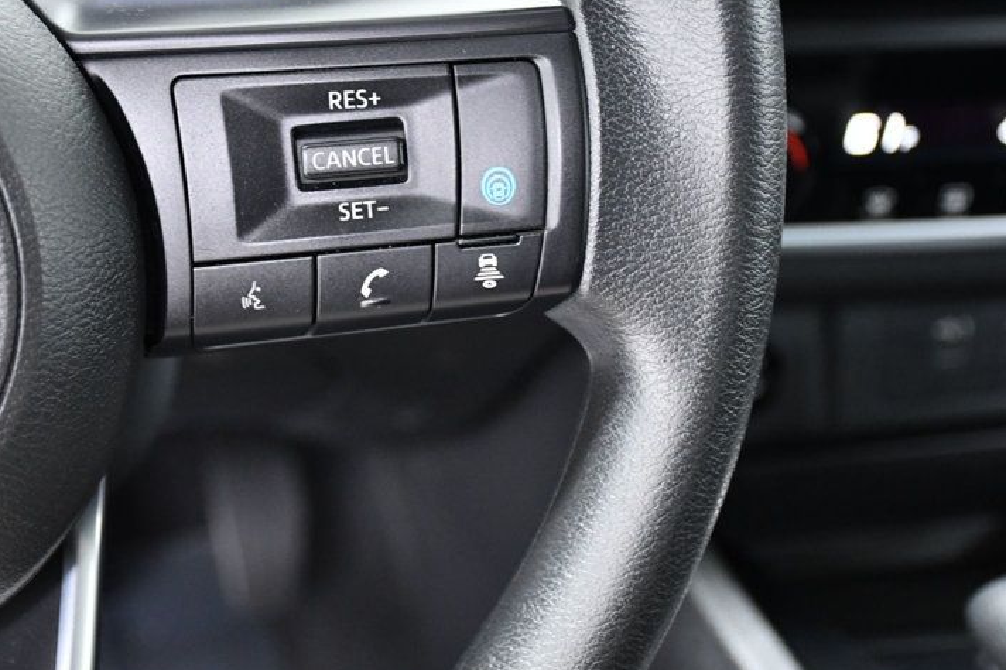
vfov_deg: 16.6
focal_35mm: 82
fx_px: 2290
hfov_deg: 24.7
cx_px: 421
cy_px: 287
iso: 2500
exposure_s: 1/30
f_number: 4.2
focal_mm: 38
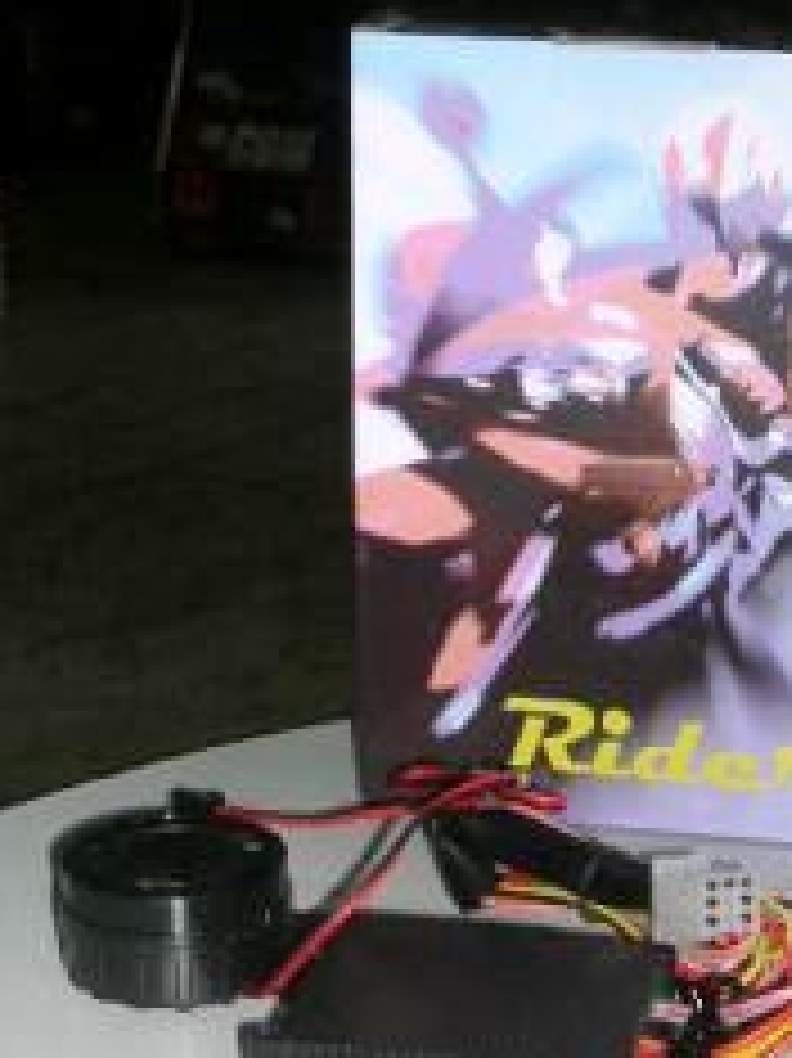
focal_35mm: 80
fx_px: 2443
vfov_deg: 24.2
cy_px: 747
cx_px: 603
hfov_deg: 18.3
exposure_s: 1/60.1
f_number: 3
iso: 50
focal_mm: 7.1
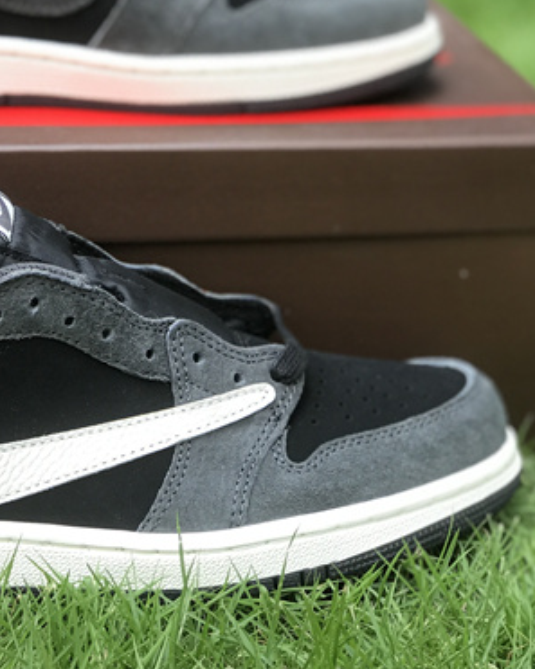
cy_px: 190
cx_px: 72
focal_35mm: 111
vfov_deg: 17.2
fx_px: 2196
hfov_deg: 13.8
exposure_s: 1/100
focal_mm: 6.6
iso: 20
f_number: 2.8
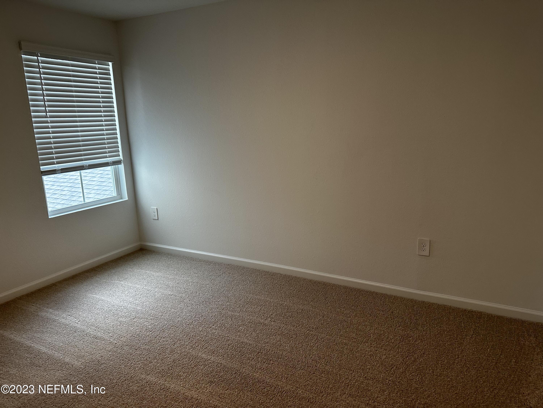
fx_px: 376
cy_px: 204
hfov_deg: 71.6
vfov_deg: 56.8
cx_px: 272
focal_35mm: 24
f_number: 1.78
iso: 200
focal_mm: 6.86
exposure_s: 1/120
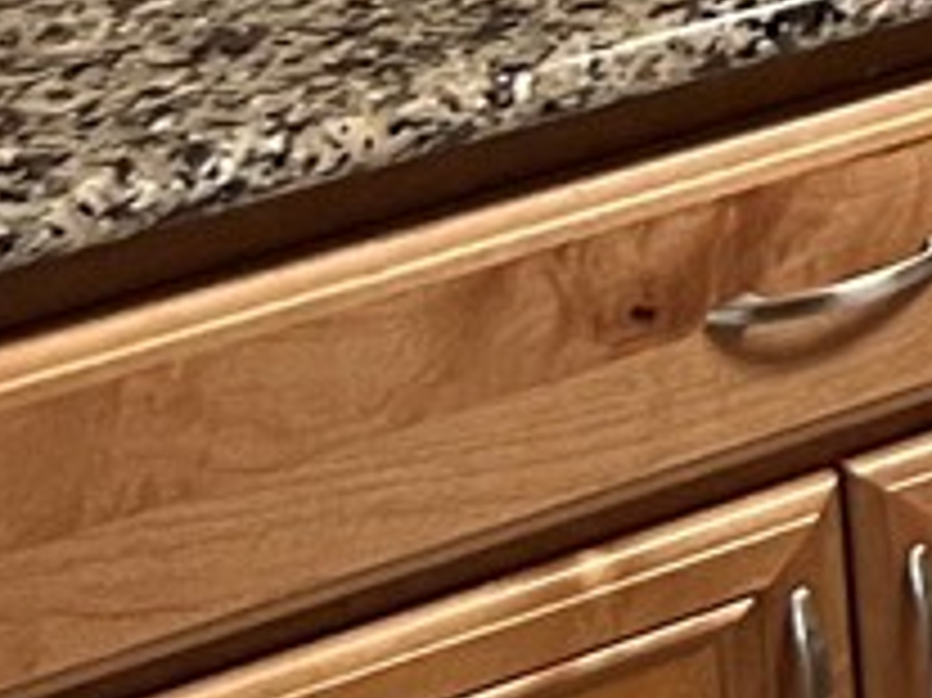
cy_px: -950
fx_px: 5409
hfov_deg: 7.9
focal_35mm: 201
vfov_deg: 7.0
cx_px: 3197
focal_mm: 5.7
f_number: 1.5
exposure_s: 1/60
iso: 100
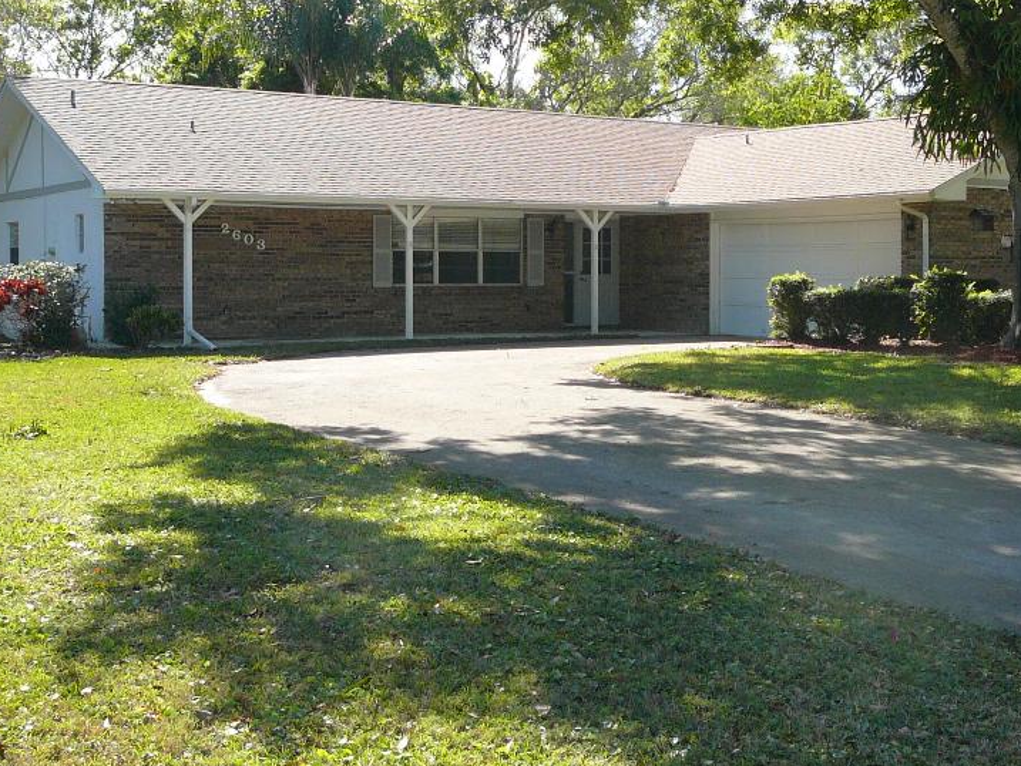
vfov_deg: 29.0
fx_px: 1475
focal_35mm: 50
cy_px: 295
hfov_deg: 37.9
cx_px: 641
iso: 80
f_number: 2.8
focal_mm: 5.2
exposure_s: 1/400
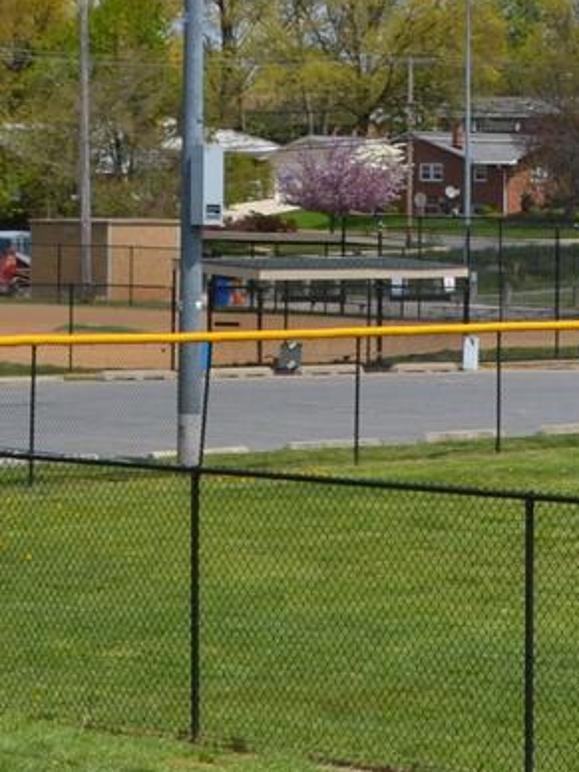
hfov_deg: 7.3
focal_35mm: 198
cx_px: 955
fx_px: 4416
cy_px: 136
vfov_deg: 10.0
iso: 100
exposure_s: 1/250
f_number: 8
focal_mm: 26
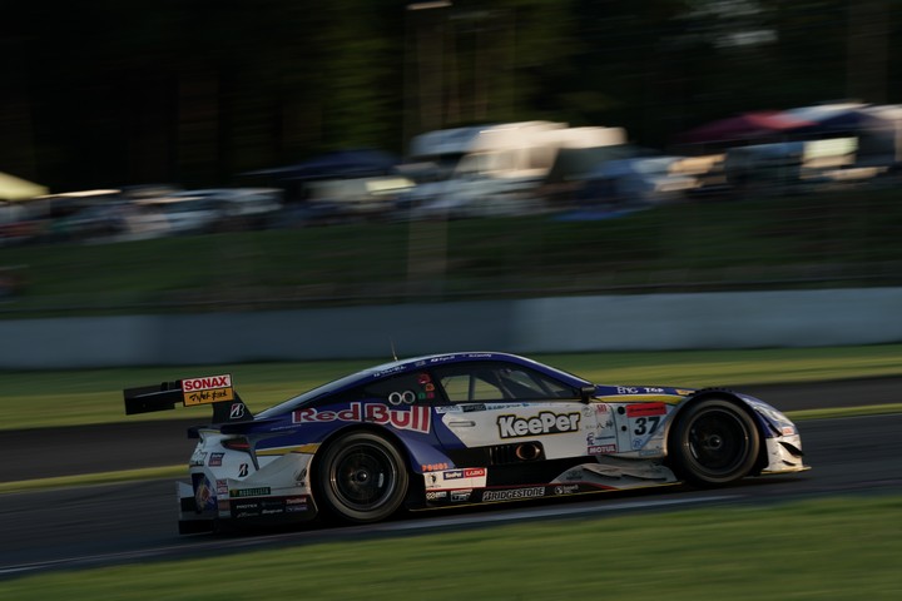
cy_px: 300
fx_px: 5011
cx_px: 451
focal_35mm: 200
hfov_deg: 10.3
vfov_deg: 6.9
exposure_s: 1/125
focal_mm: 200
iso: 200
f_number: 11
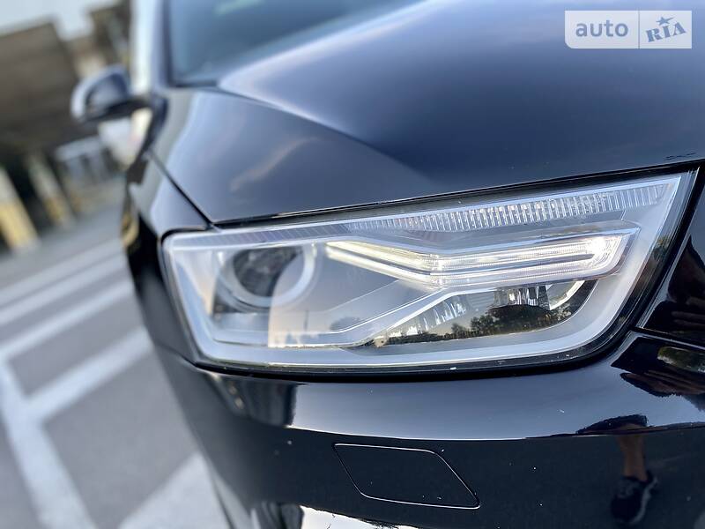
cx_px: 352
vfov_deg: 53.1
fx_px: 530
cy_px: 264
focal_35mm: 26
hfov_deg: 67.3
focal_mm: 4.2
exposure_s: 1/127
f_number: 1.8
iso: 32
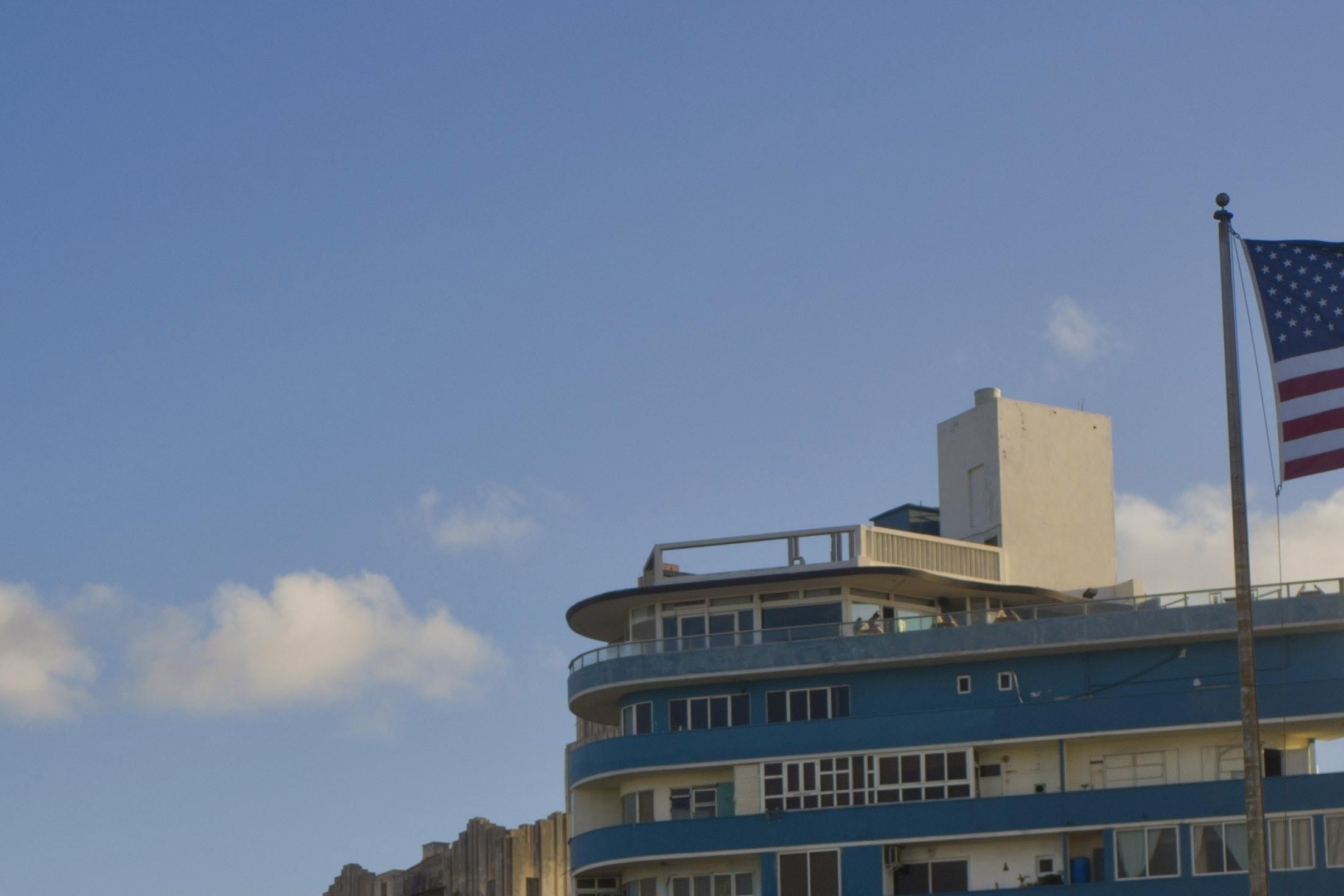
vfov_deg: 23.7
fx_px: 2016
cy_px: 948
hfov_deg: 36.6
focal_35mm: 54
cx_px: 497
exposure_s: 1/250
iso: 100
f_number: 2
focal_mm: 15
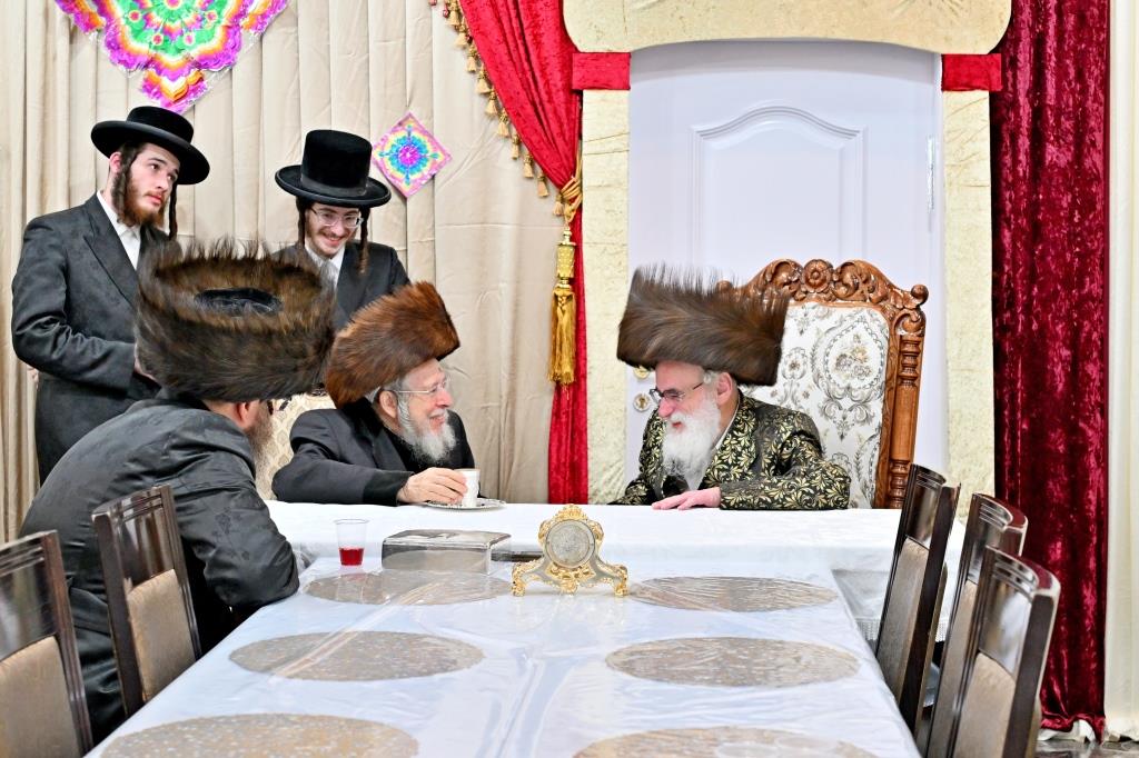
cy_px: 379
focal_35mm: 61
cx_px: 570
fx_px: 1929
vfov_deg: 22.2
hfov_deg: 32.9
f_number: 4
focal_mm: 41
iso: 1000
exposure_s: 1/250
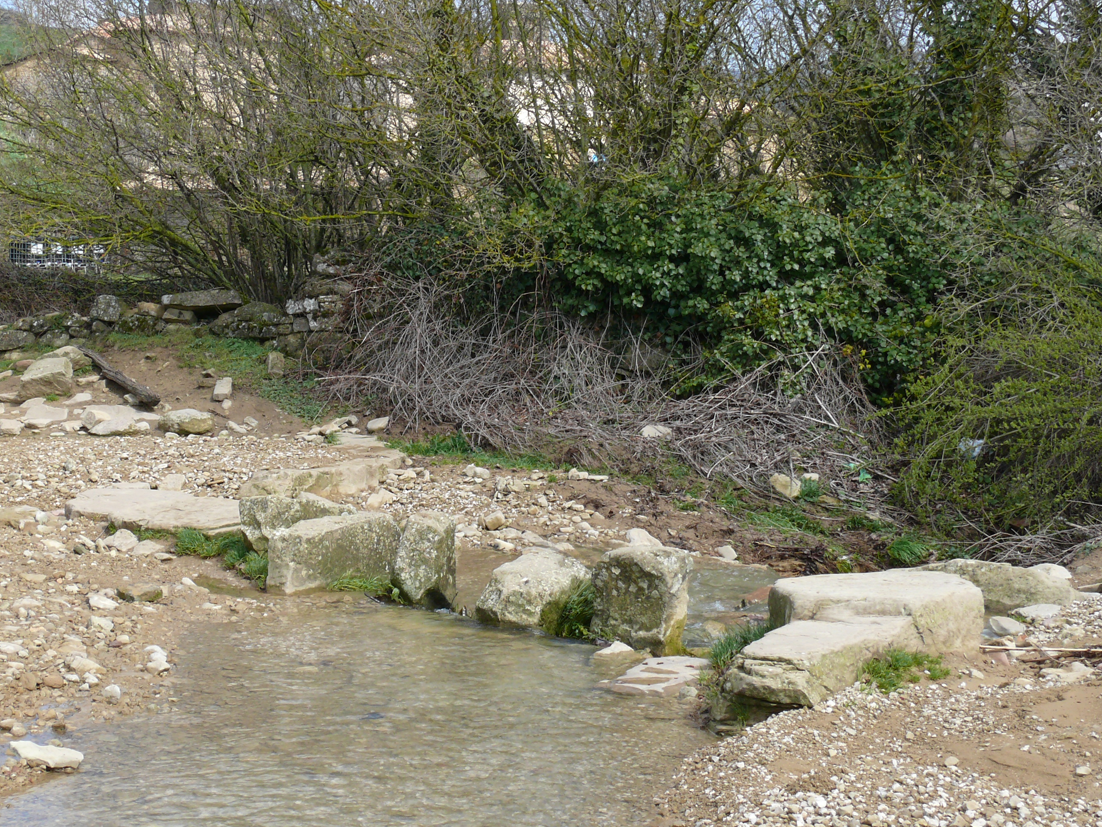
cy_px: 417
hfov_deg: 27.7
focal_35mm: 70
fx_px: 2228
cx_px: 437
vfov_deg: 21.0
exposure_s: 1/250
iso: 100
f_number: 5.6
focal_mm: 10.8
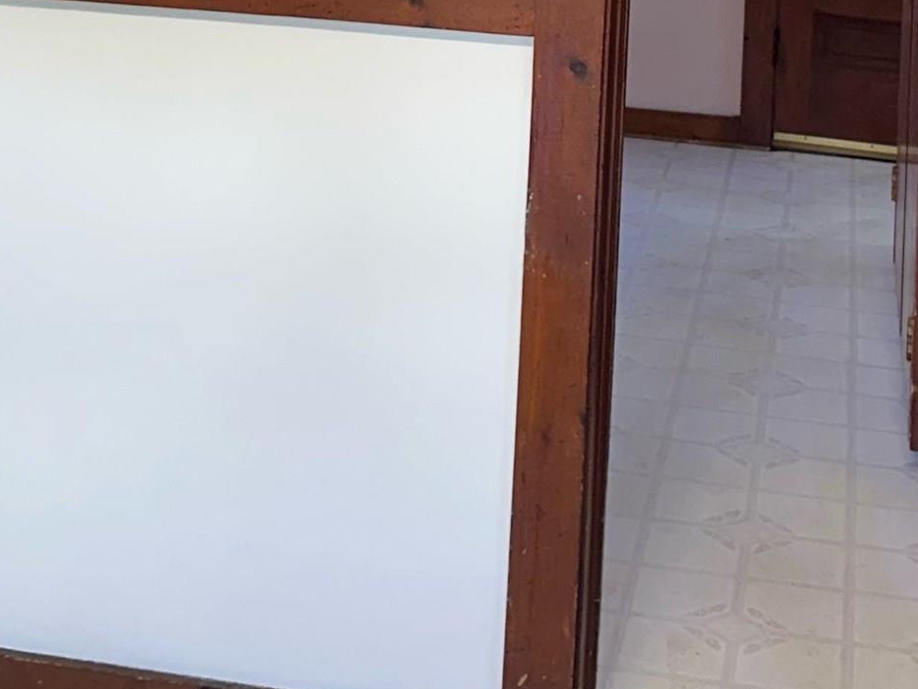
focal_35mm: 78
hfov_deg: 25.0
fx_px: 2069
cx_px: 417
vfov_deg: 17.4
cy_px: -284
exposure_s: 1/120
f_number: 1.78
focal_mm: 6.86
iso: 125
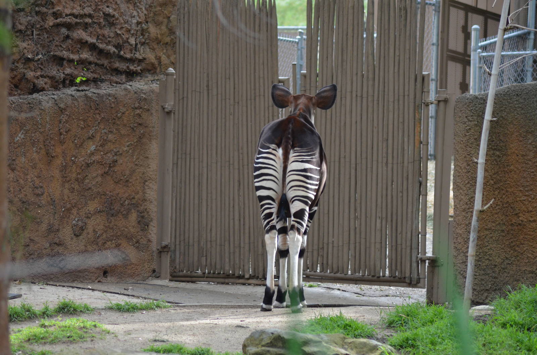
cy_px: 178
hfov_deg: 8.1
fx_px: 3796
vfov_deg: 5.4
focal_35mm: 255
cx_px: 268
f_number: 4.5
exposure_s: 1/500
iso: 1100
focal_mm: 170
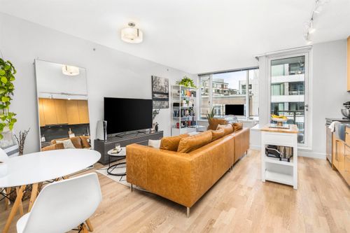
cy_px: 116
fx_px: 155
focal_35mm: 16
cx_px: 175
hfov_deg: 96.8
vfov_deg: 73.7
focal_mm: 16
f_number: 8
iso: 320
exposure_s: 1/6
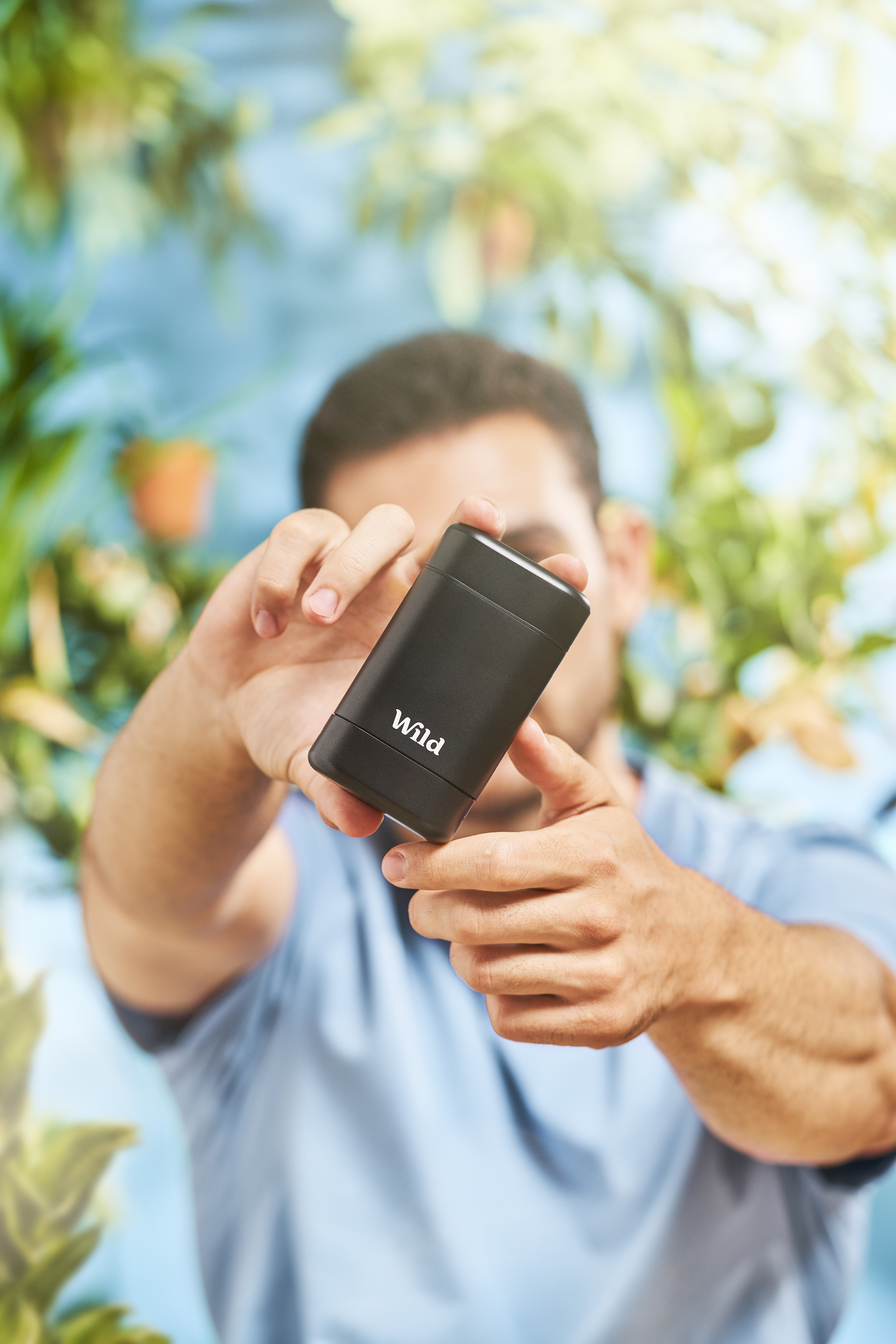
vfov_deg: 22.6
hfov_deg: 15.2
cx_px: 448
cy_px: 672
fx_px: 3359
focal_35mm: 90
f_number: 3.5
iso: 50
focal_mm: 90
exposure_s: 1/160
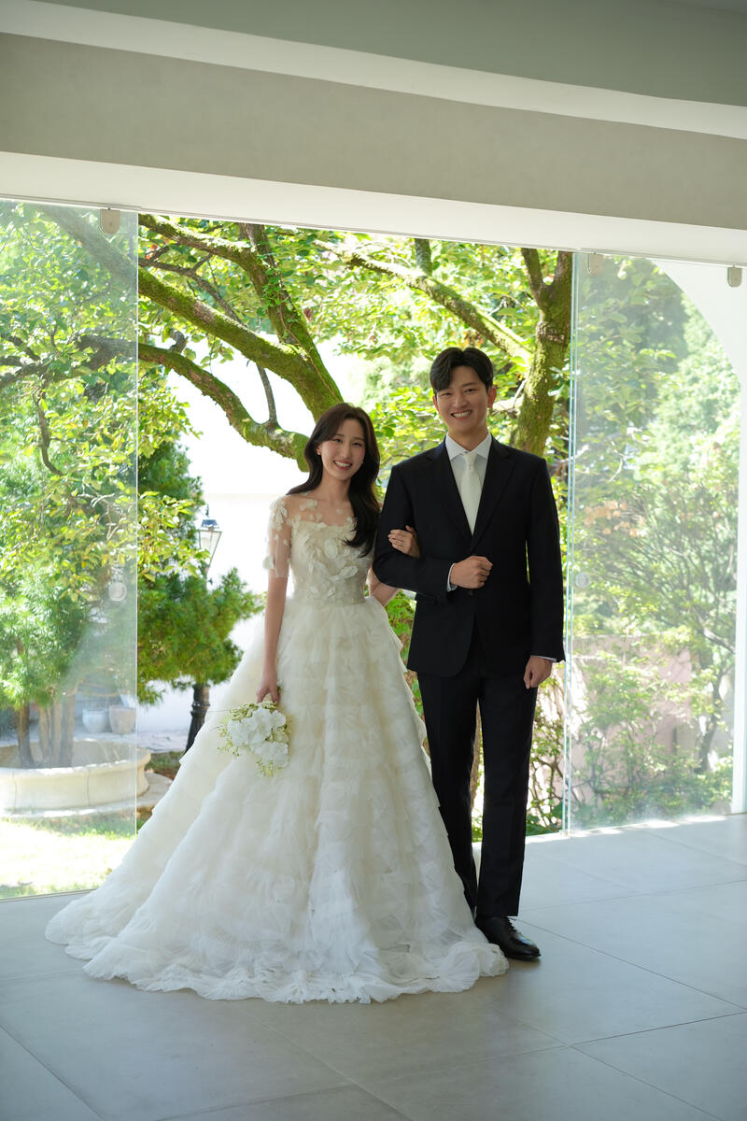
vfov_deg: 36.2
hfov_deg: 24.6
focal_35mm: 55
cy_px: 560
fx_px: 1712
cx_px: 374
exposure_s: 1/160
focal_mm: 55
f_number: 4.5
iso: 320
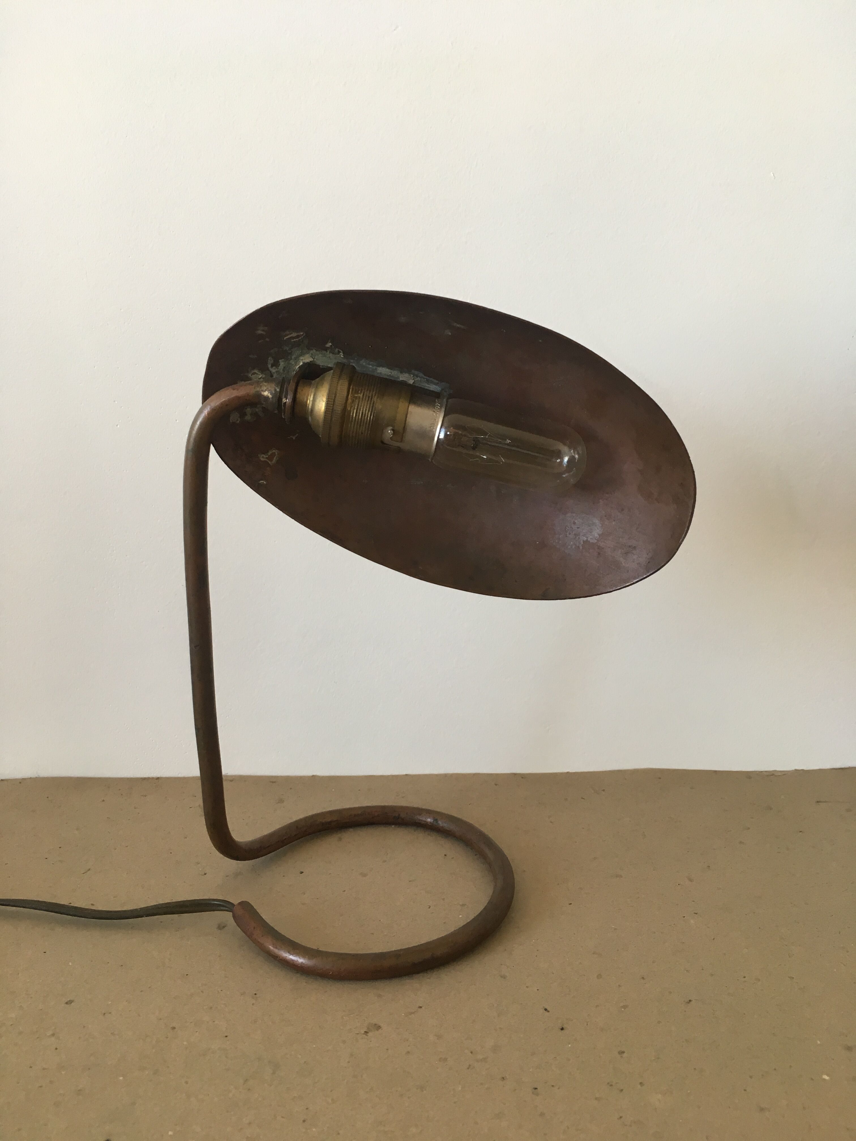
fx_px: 956
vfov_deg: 61.7
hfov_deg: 48.2
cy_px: 570
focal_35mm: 29
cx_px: 428
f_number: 2.2
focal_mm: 4.15
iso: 32
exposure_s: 1/33
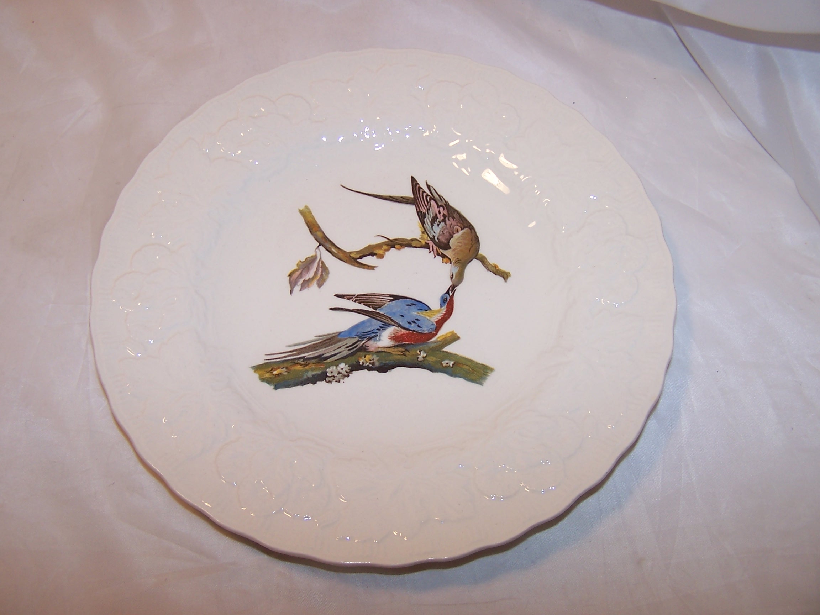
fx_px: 900
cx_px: 410
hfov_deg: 49.0
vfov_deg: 37.7
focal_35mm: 38
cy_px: 308
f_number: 2.8
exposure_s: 1/60
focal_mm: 6.3
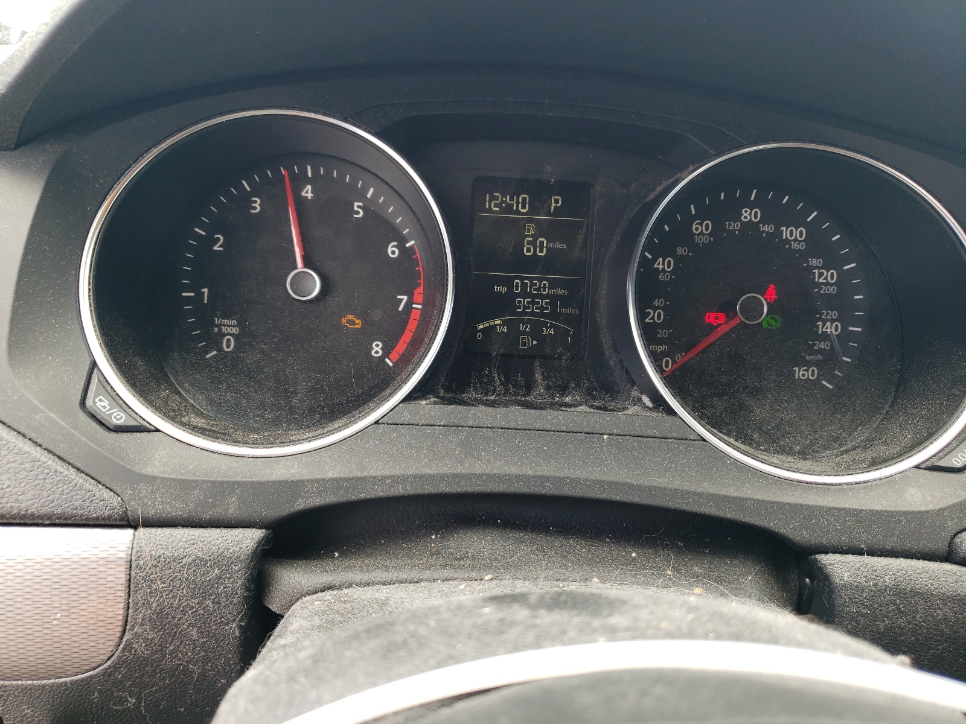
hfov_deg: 67.3
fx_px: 726
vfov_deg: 53.1
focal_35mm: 26
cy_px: 362
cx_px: 483
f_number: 1.5
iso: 50
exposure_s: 1/204
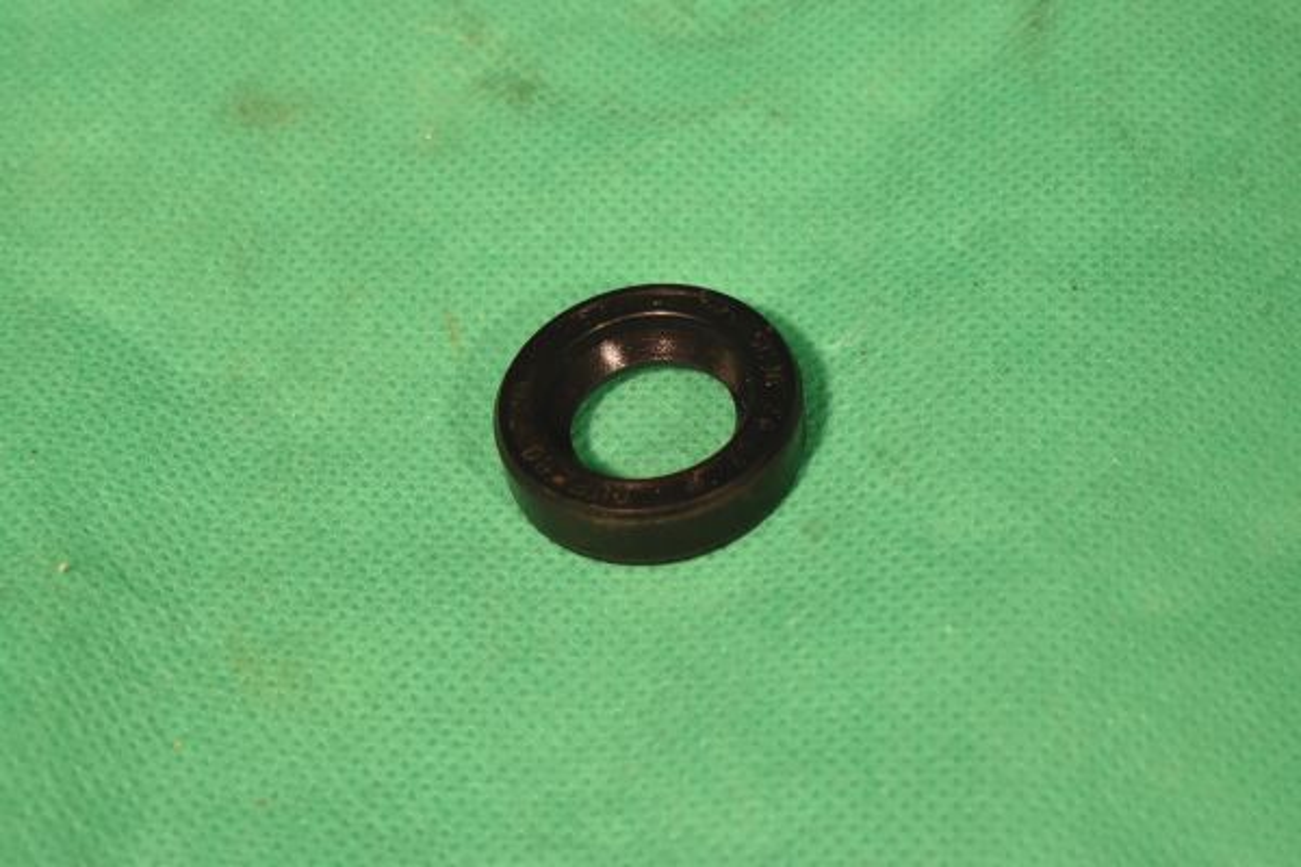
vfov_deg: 16.6
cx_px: 650
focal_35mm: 82
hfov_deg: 24.6
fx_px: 2981
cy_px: 434
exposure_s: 1/100
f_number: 14
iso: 2500
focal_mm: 55
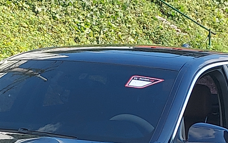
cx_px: 34
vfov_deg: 14.3
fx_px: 528
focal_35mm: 85
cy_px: 218
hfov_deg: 23.8
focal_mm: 4.6
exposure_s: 1/574
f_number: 1.8
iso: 40
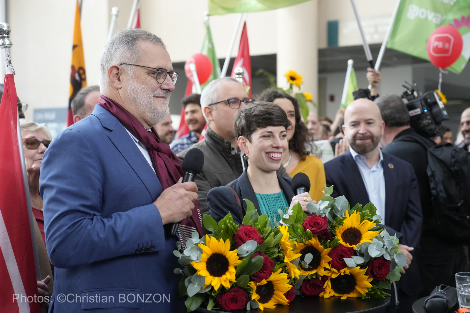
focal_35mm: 56
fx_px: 731
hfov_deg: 35.6
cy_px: 156
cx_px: 235
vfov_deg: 24.2
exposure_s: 1/1000
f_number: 4
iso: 3200
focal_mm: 56
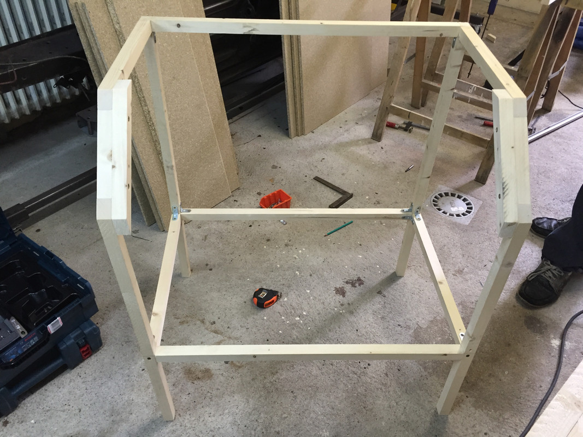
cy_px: 218
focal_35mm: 29
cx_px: 292
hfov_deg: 61.7
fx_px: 488
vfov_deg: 48.2
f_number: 2.2
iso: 160
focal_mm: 4.15
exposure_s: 1/33
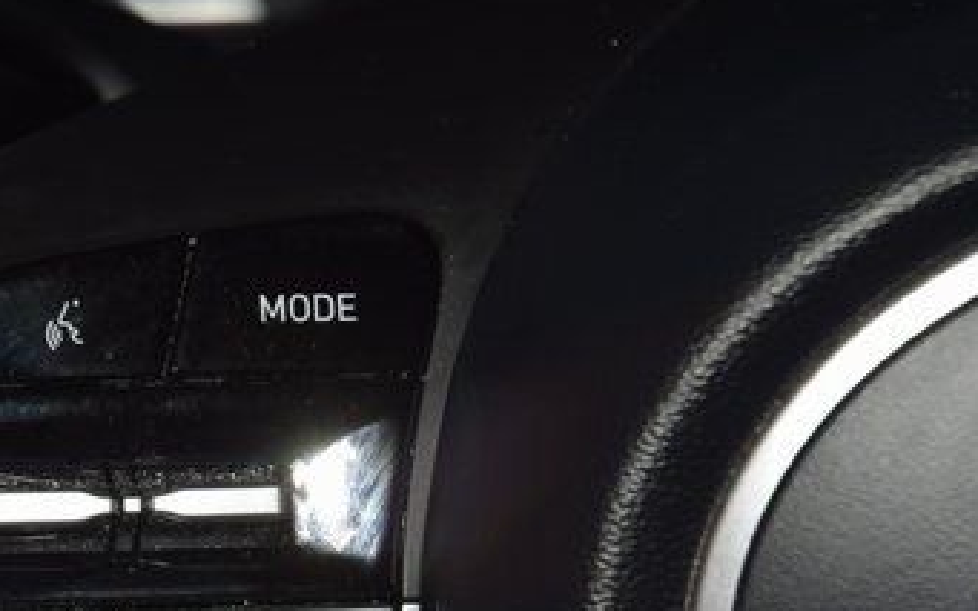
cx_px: 86
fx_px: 5357
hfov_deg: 10.4
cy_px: 455
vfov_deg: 6.5
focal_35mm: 201
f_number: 8
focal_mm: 70
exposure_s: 1/125
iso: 100
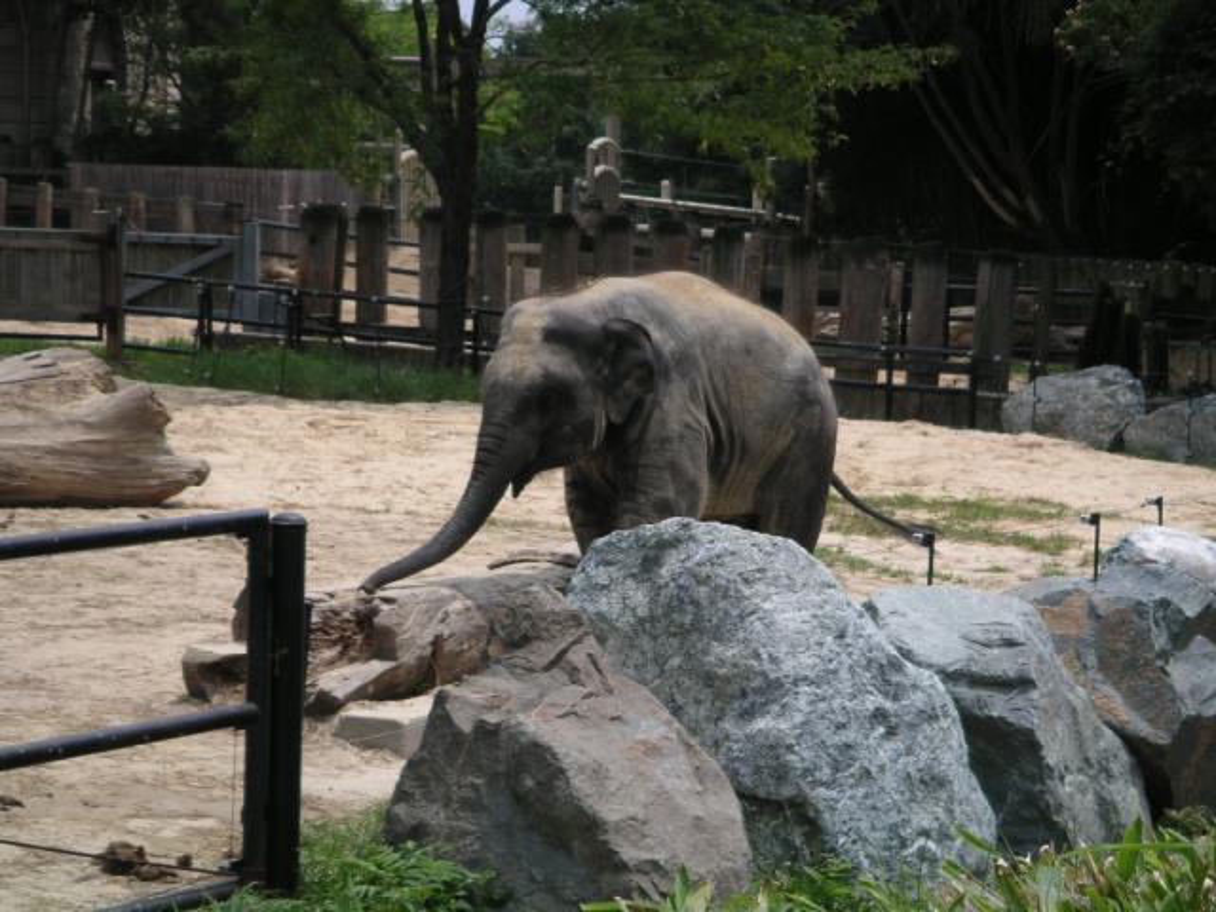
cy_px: 456
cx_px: 608
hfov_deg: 17.7
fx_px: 3899
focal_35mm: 111
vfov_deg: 13.3
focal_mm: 17.1
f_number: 3.6
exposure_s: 1/750
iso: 50
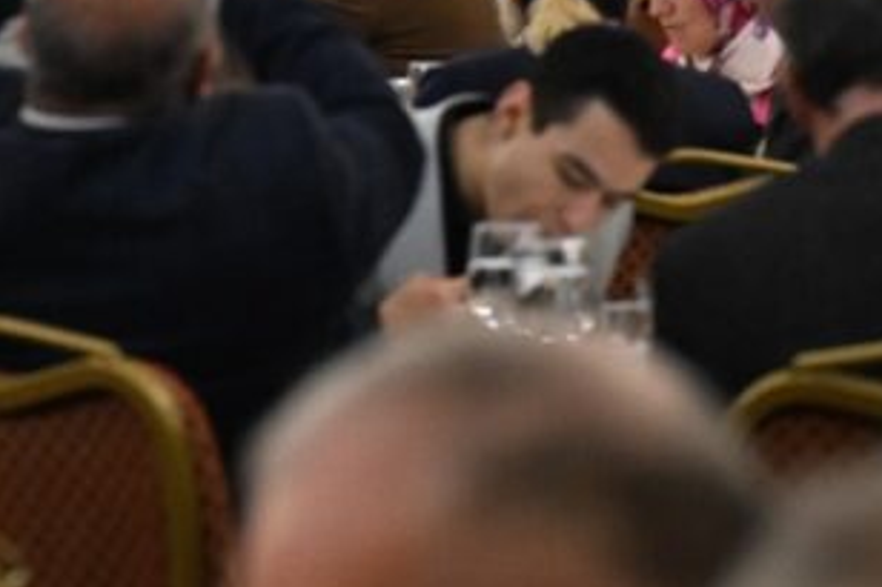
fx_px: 11410
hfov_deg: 4.4
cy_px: -746
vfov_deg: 2.9
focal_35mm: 466
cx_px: -556
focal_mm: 70
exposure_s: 1/160
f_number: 2.8
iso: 1600
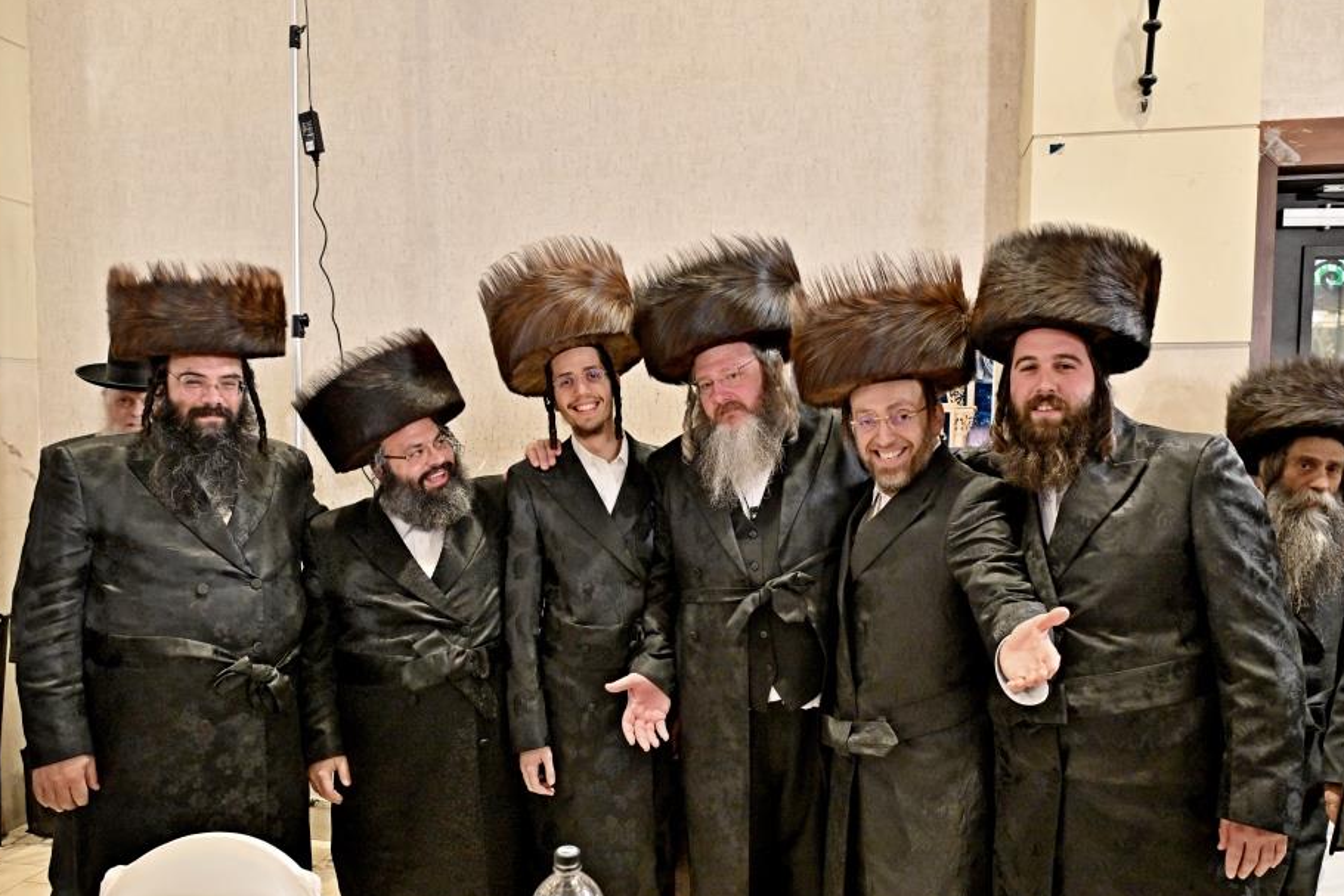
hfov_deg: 67.4
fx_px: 1008
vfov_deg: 47.9
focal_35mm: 27
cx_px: 687
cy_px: 472
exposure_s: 1/160
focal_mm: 24
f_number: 4
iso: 1600
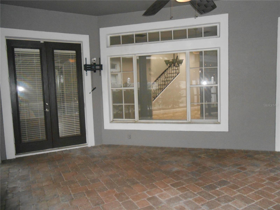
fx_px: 210
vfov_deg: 53.1
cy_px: 105
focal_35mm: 26
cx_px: 140
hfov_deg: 67.3
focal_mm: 4.6
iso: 500
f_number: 3.5
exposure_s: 1/25
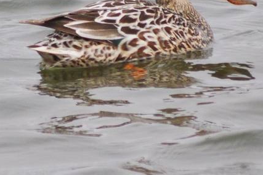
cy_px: 30
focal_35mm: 1685
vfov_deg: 0.8
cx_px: 147
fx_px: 12300
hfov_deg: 1.2
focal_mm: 300
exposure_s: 1/1000
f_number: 5.6
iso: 400
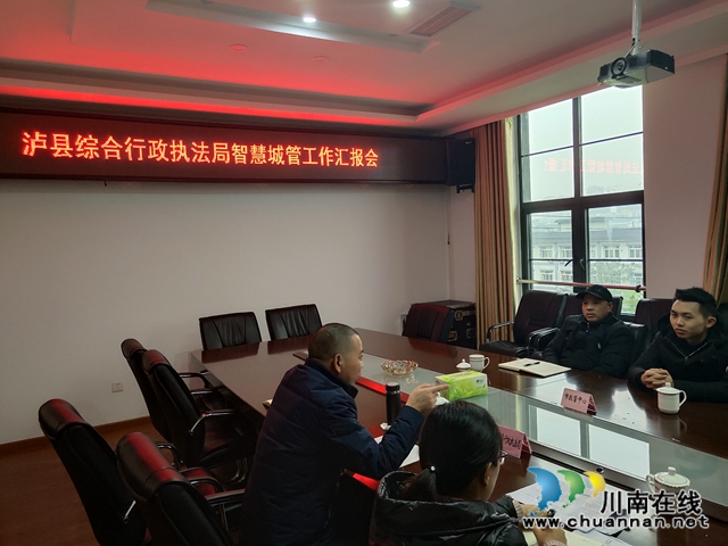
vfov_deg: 46.8
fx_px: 631
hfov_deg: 60.0
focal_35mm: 30
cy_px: 273
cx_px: 364
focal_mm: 4.35
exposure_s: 1/50
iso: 231
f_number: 1.8
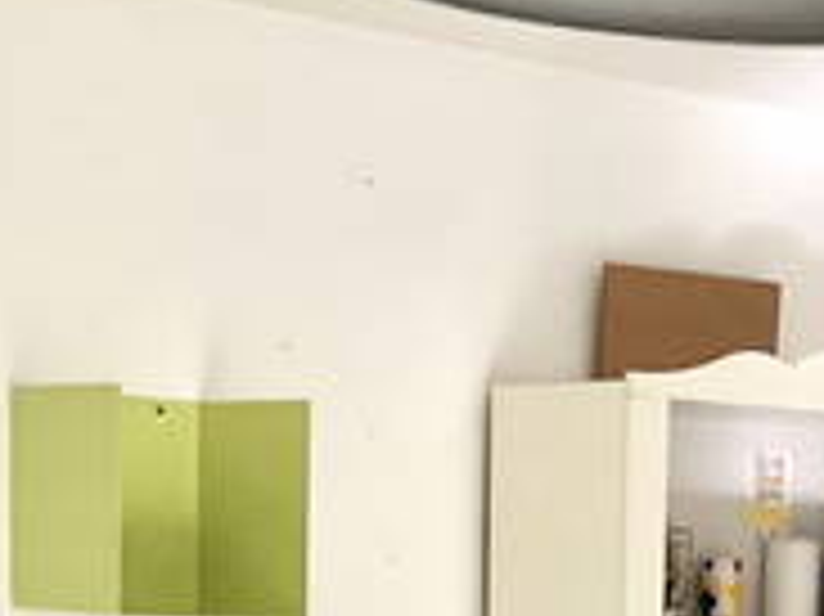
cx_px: 747
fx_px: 2878
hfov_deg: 16.1
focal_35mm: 121
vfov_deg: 10.9
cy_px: 1304
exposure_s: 1/171
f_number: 1.8
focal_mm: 3.99
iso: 20
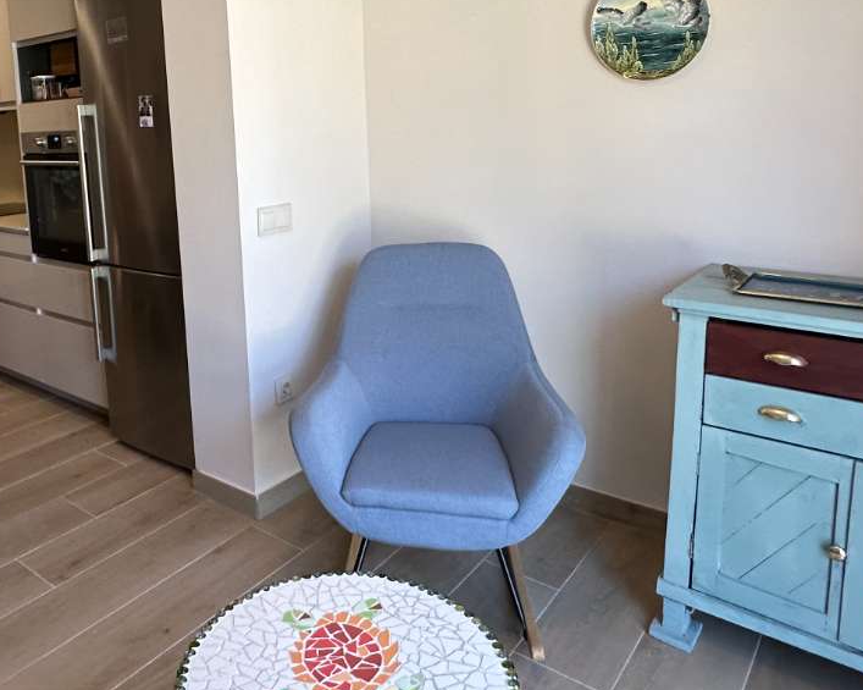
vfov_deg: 48.8
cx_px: 291
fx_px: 740
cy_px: 209
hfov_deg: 59.1
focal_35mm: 29
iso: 160
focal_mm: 2.22
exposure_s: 1/100
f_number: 2.2
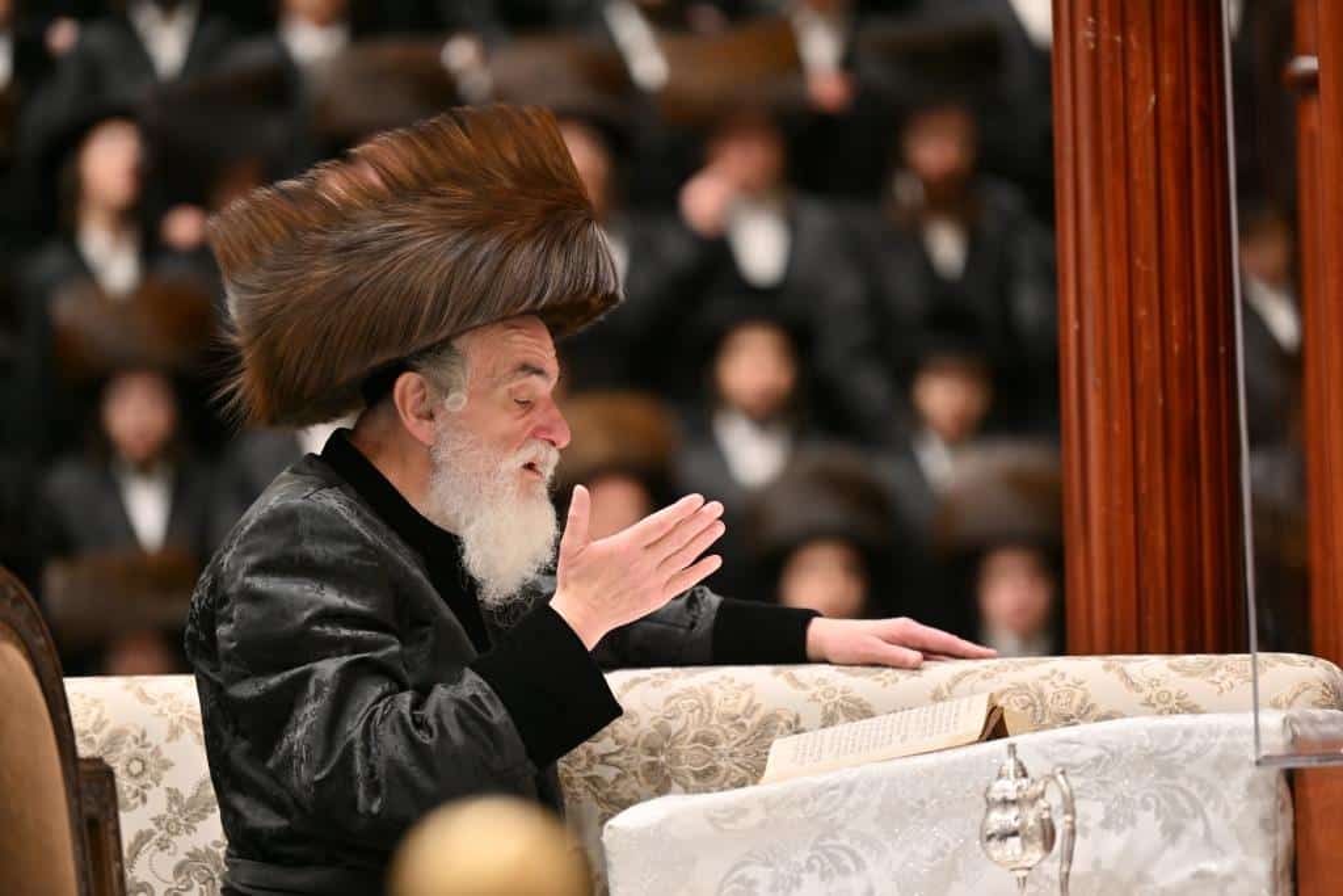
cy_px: 448
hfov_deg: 10.3
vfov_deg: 6.9
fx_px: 7462
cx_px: 672
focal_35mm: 200
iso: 200
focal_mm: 200
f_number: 2.8
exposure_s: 1/200
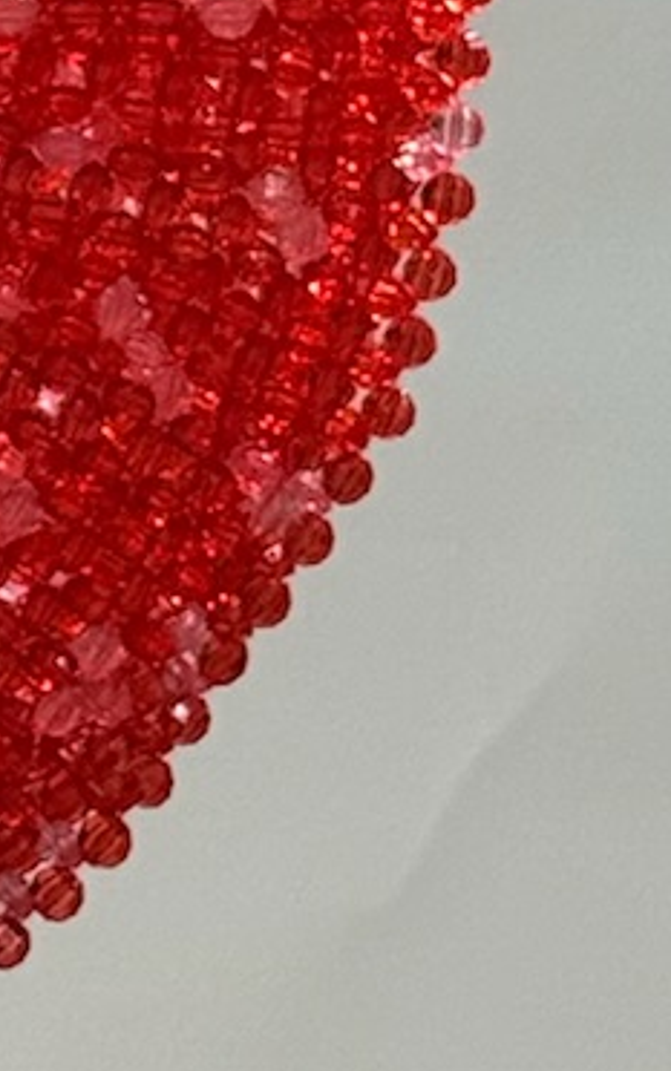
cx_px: -844
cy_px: 6
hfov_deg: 4.6
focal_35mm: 280
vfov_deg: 7.5
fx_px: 8180
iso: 64
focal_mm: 6.76
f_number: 1.78
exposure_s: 1/245
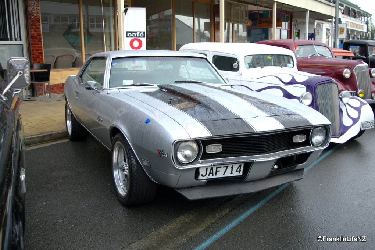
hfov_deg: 53.1
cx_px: 188
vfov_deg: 36.9
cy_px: 125
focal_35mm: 36
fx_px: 375
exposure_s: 1/400
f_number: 4
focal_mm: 24
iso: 100
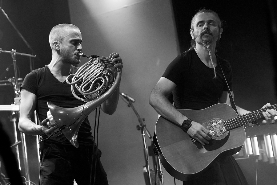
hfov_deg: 27.0
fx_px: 577
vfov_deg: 18.2
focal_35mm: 75
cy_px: 92
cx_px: 138
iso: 800
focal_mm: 50
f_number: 2
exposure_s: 1/125
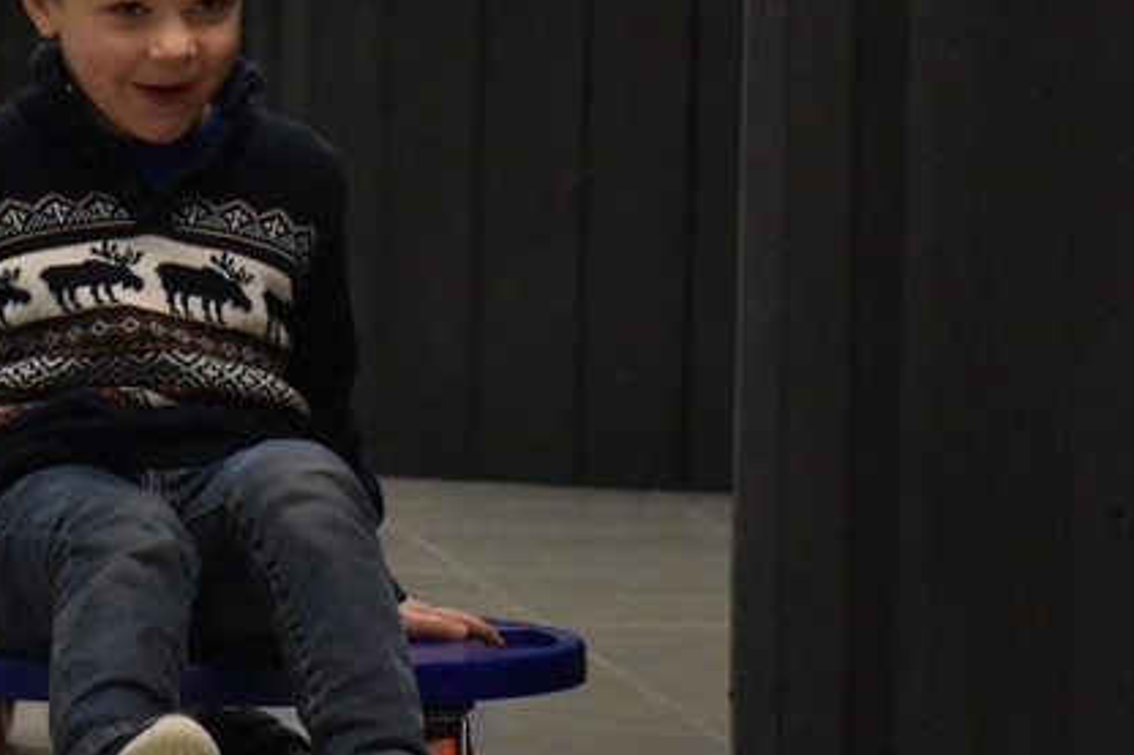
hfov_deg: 4.0
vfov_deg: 2.7
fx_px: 16278
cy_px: 184
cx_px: 180
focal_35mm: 517
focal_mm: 140
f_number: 5.6
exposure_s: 1/320
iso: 6400
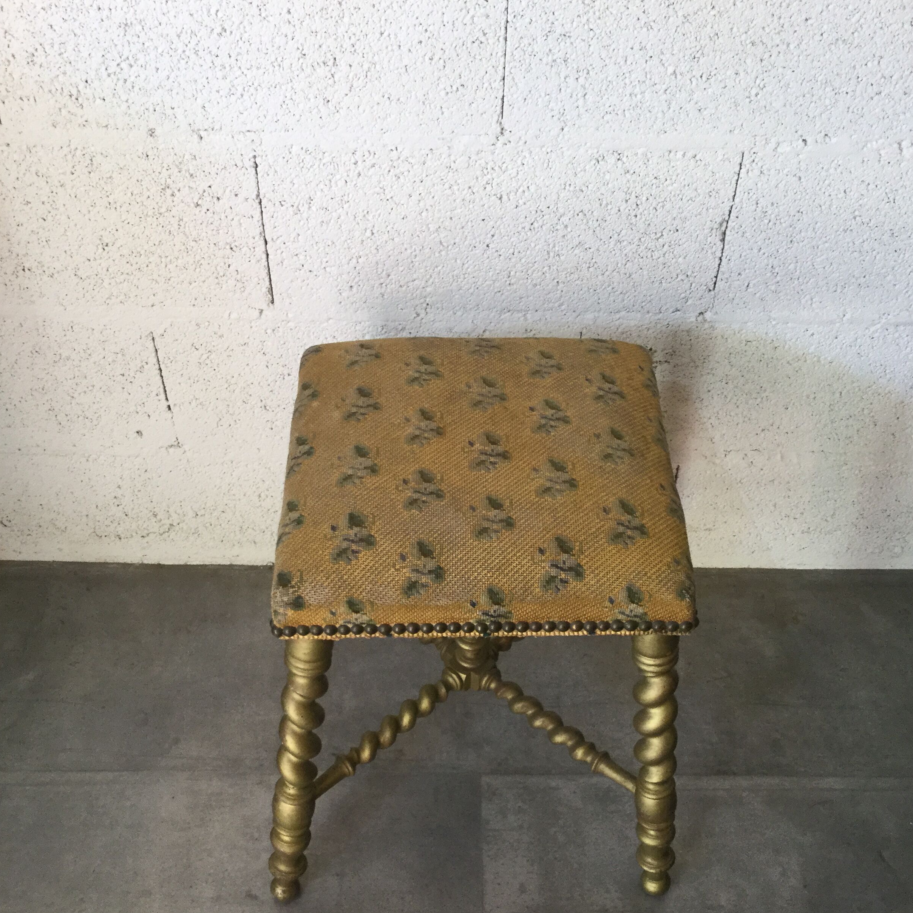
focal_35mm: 37
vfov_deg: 44.4
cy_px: 598
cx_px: 452
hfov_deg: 44.9
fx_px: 1104
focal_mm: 3.3
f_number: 2.4
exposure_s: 1/33
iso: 50
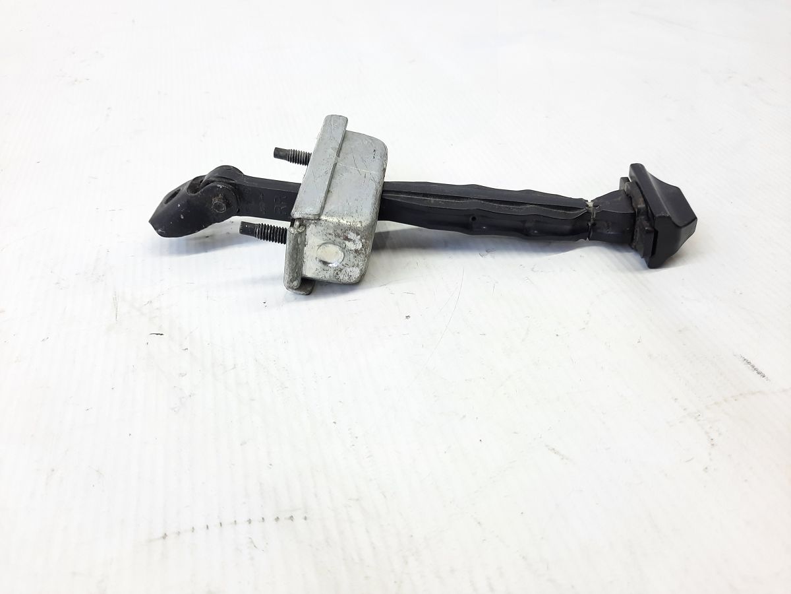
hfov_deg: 69.4
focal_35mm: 25
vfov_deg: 54.9
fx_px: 571
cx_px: 396
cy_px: 297
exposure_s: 1/50
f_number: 2
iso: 80
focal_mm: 4.6
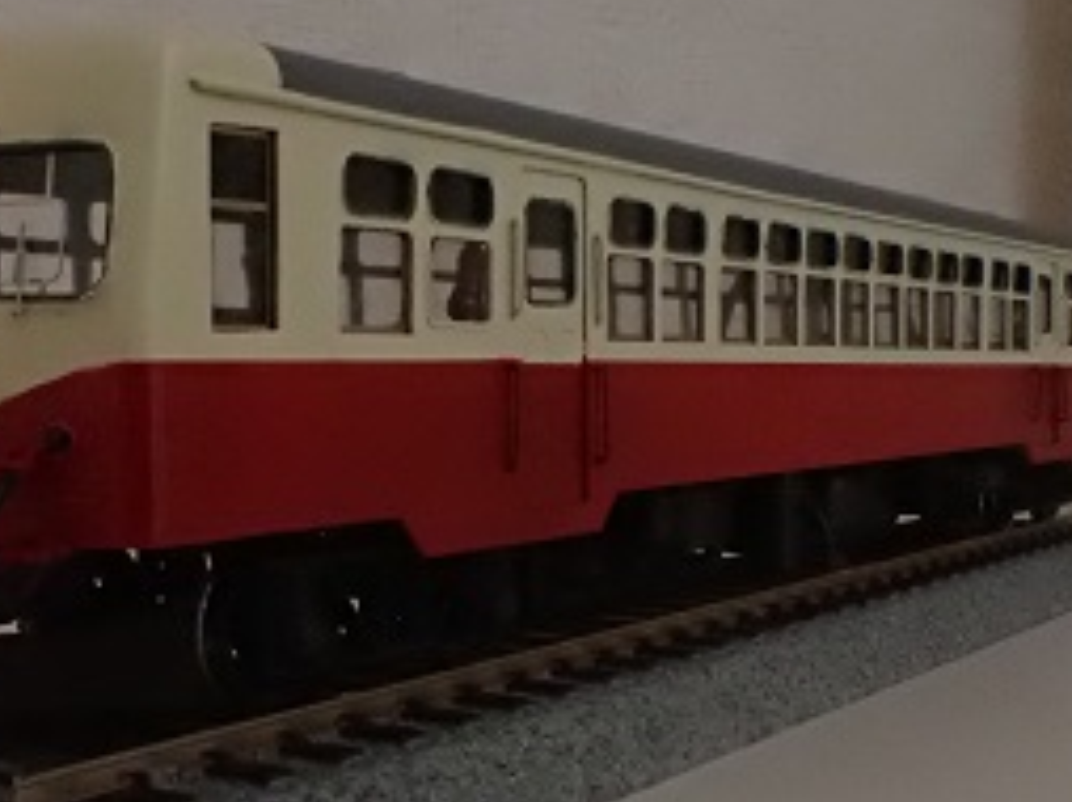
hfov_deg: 36.6
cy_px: 426
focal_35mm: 52
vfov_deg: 28.0
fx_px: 1609
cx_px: 393
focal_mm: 5.4
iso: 1600
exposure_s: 1/20
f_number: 3.2
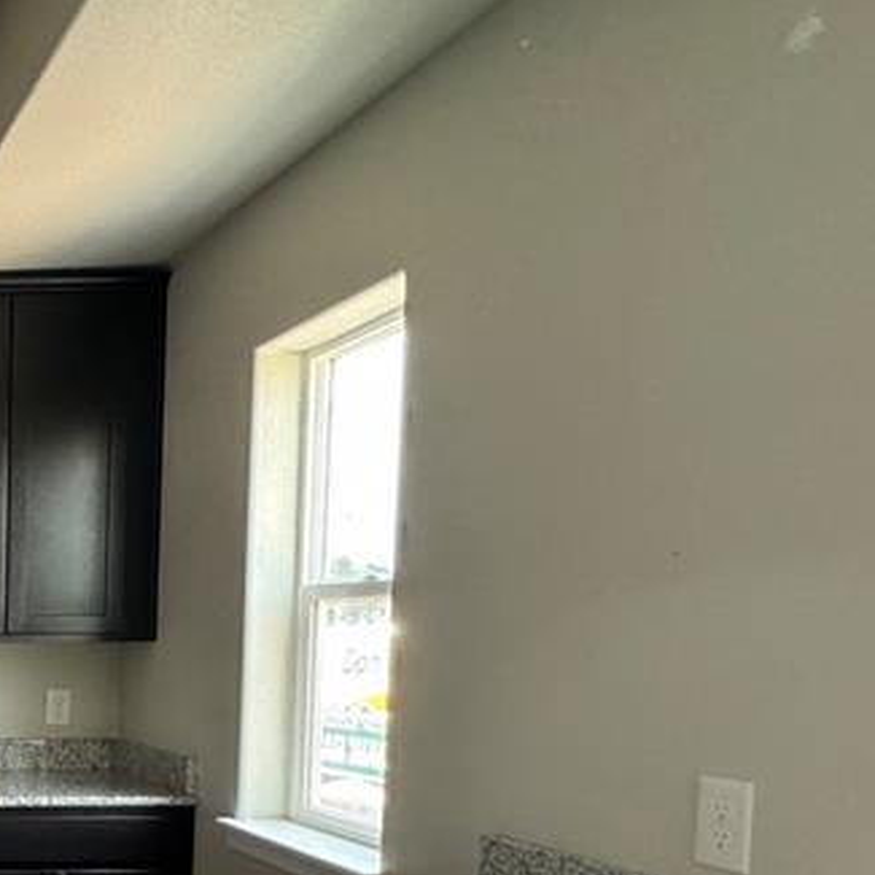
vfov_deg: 40.7
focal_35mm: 39
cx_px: -326
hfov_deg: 30.8
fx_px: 1115
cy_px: 723
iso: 400
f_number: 2.2
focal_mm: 2.22
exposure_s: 1/60
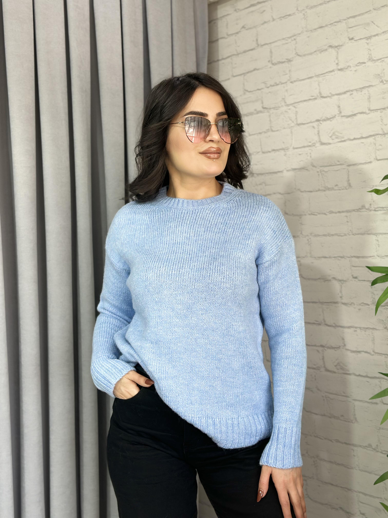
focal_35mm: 48
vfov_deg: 39.7
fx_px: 717
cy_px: 259
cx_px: 194
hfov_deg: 30.3
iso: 64
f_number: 1.78
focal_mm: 6.86
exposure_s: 1/129
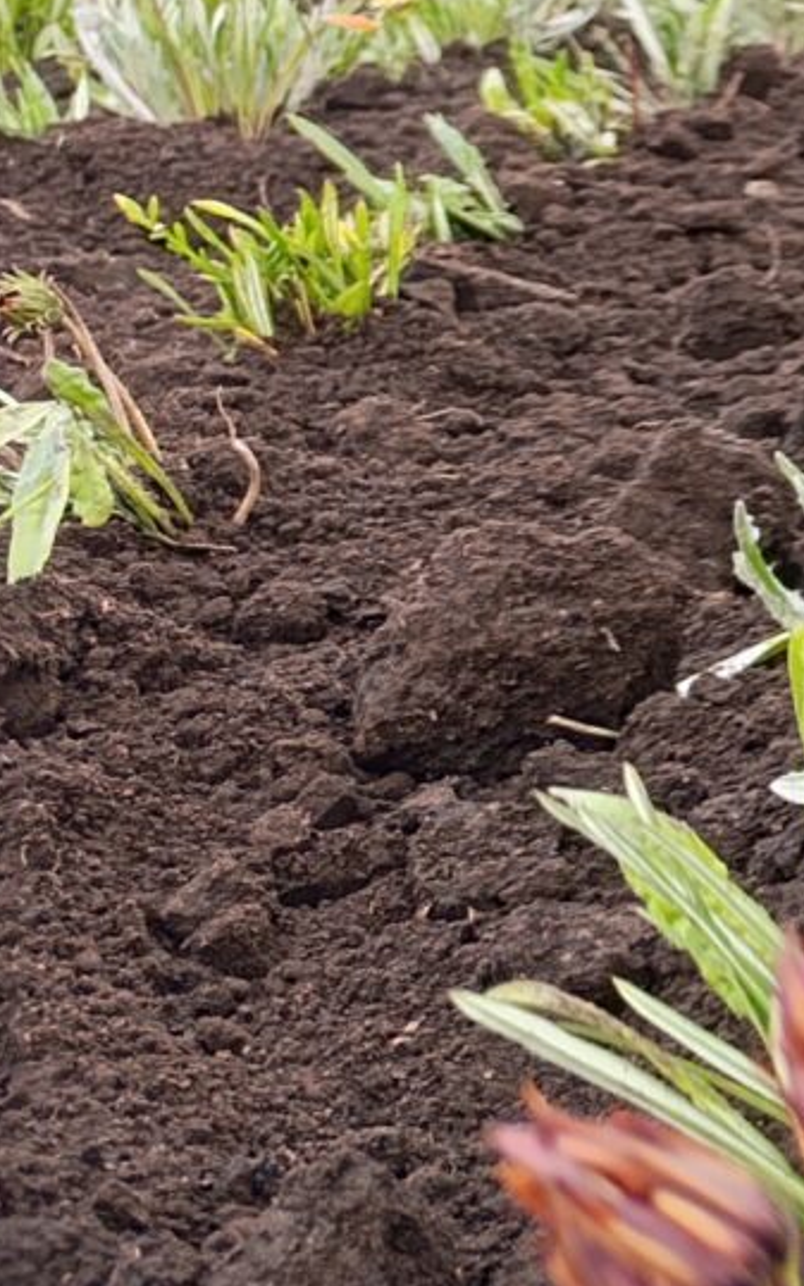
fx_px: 4066
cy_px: 155
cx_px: 2999
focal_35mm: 116
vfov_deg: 17.7
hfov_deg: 8.1
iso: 160
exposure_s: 1/120
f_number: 1.6
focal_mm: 6.14
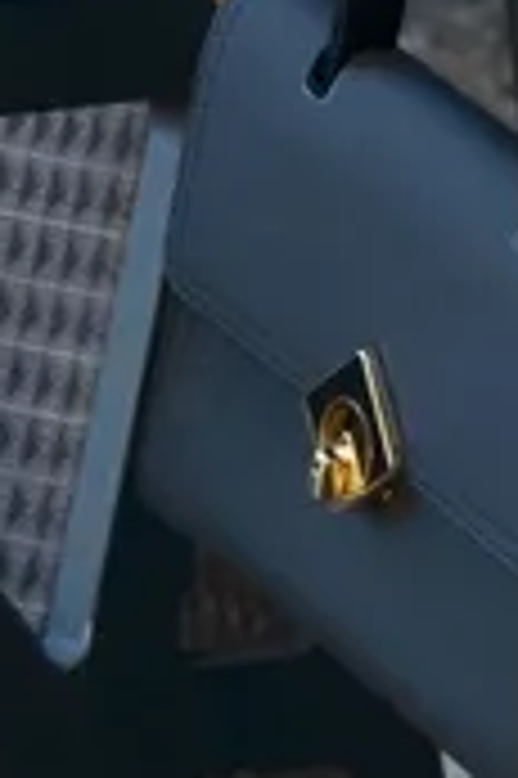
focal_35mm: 467
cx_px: 1209
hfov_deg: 2.9
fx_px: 10099
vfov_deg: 4.3
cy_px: -1430
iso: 100
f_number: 5.6
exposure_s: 1/125
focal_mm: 50
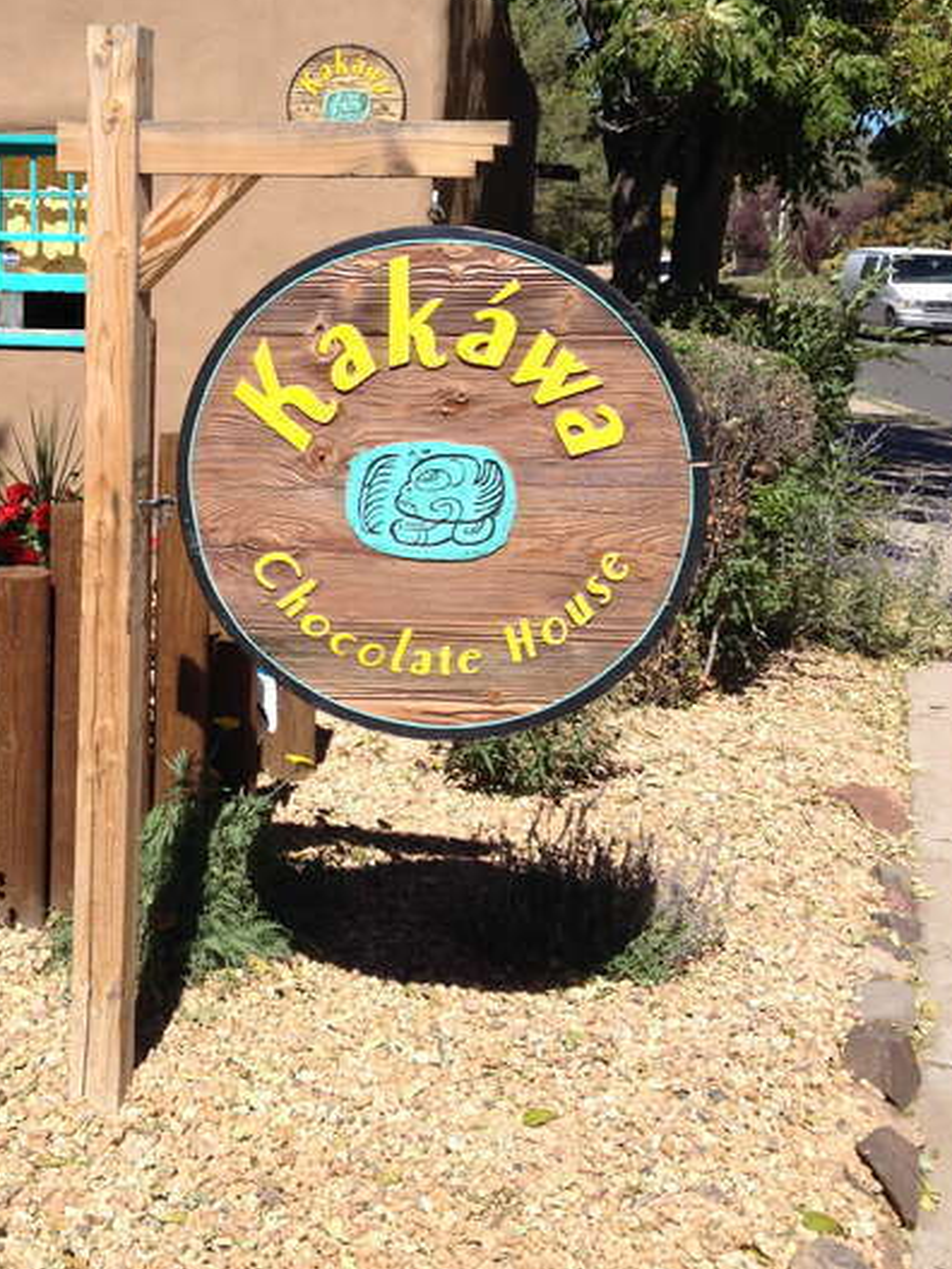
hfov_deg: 27.2
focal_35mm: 53
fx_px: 1943
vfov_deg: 35.8
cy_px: 423
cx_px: 248
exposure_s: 1/1493
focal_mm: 4.28
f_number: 2.4
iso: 50
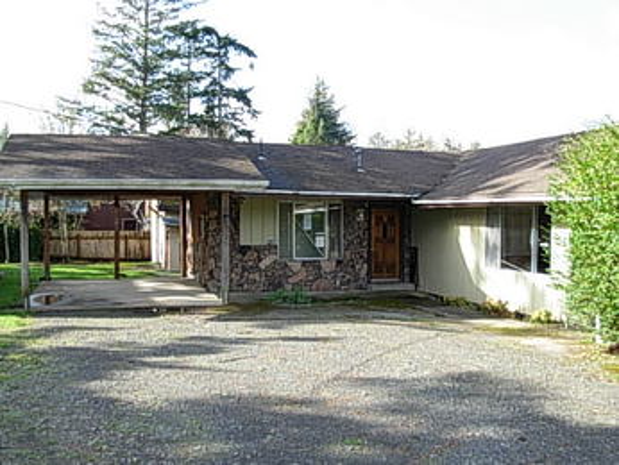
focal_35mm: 38
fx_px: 680
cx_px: 310
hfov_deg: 48.9
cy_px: 232
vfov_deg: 37.8
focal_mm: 6.3
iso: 79
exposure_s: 1/186
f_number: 2.9
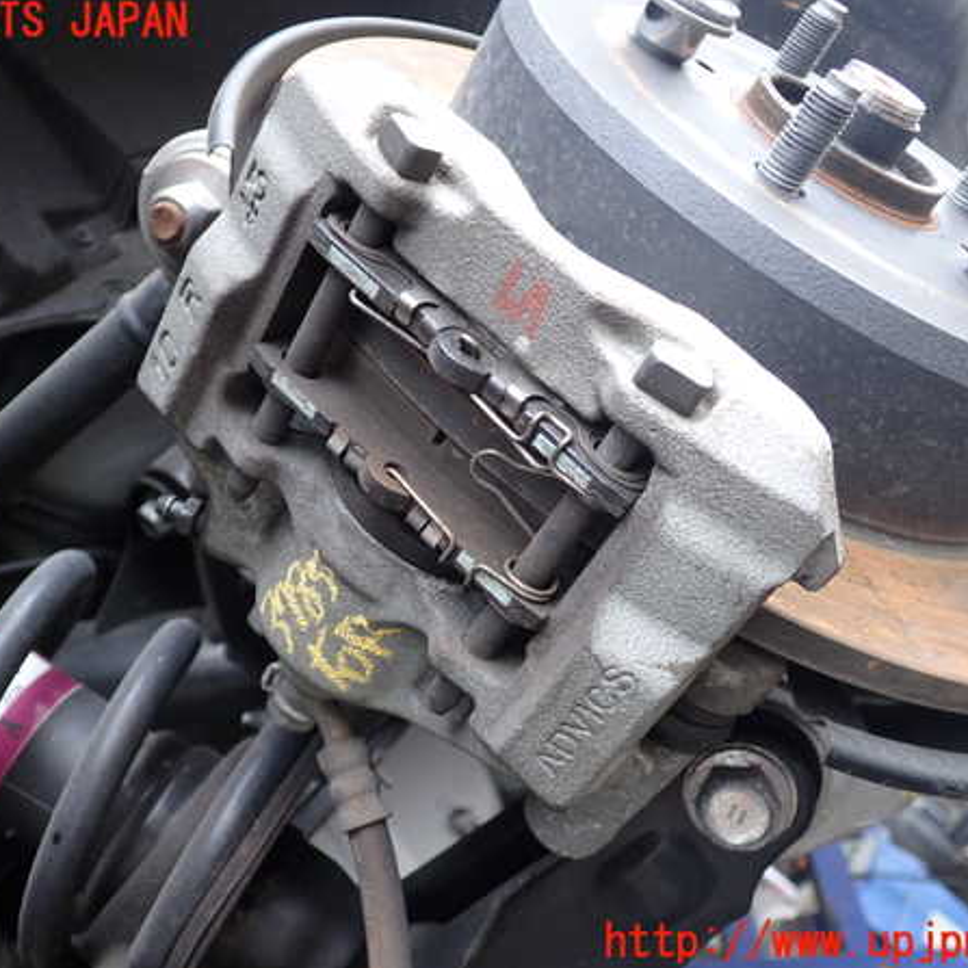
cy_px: 483
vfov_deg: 43.9
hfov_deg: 43.8
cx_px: 444
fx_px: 1202
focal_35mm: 38
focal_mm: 5.79
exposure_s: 1/125
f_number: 2.4
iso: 160
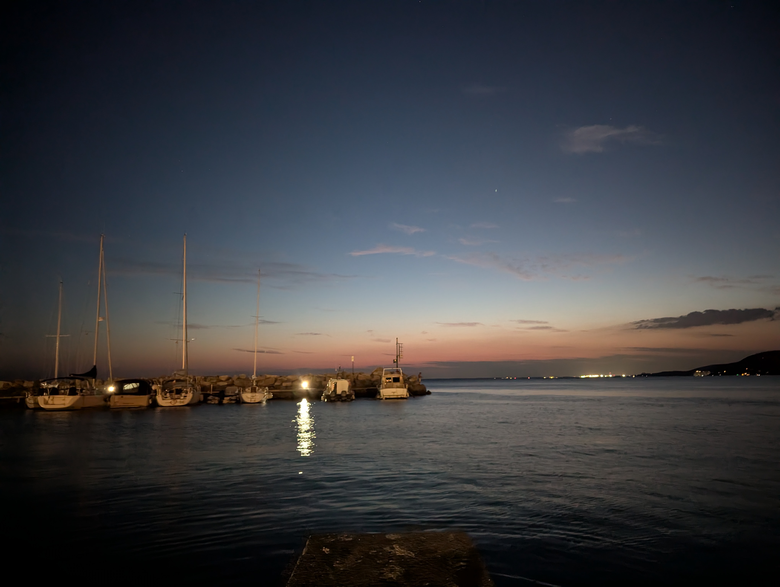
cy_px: 294
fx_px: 542
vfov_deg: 56.9
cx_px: 390
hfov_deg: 71.5
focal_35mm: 24
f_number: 1.85
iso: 4208
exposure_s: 1/9.96
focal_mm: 6.81
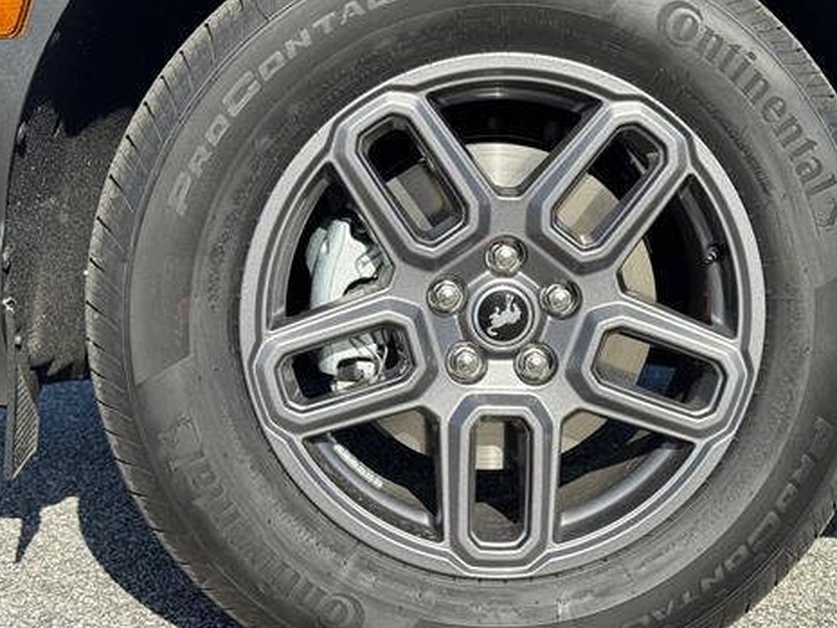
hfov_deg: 29.3
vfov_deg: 22.3
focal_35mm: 66
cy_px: 284
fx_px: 1596
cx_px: 509
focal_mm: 6.76
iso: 64
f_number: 1.78
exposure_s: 1/2110
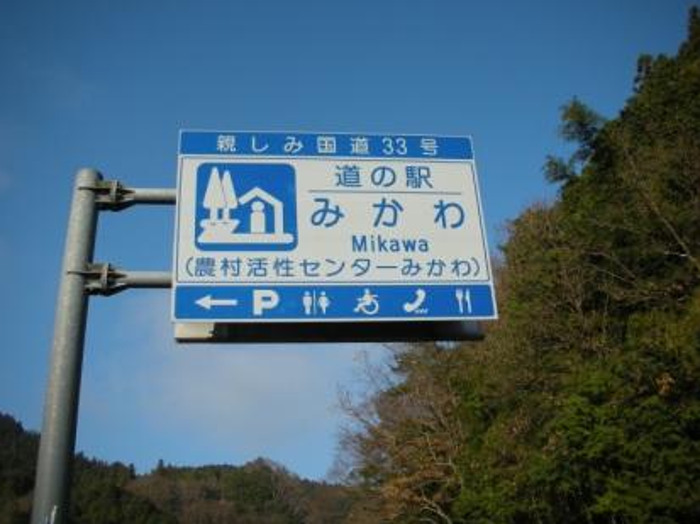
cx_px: 325
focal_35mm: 38
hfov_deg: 49.0
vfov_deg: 37.6
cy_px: 242
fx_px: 768
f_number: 7.9
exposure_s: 1/124
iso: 57
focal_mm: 5.8
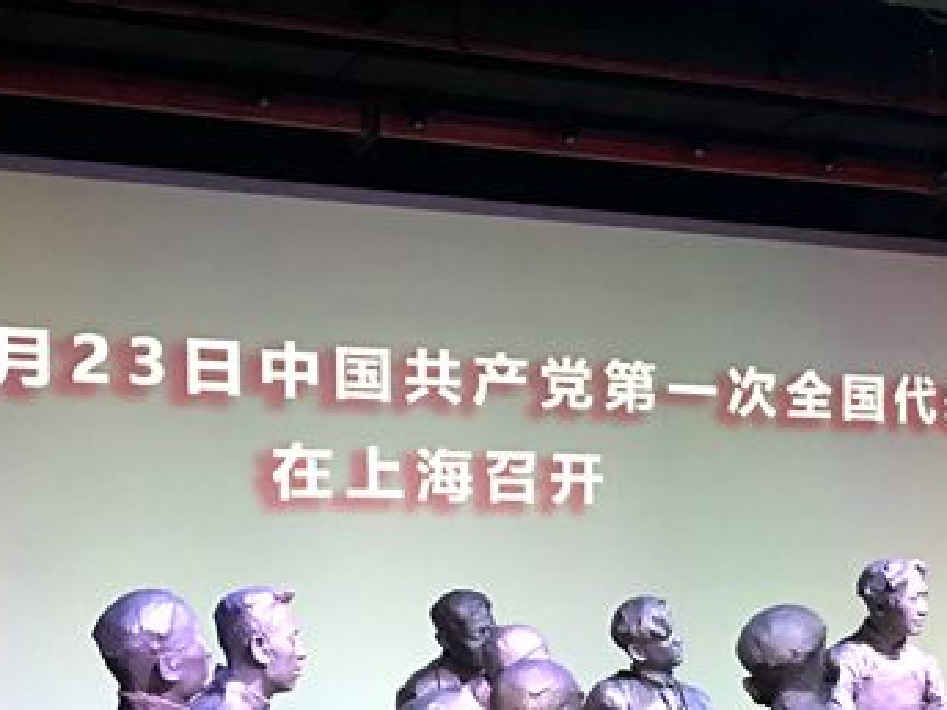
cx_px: 531
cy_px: 599
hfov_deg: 32.7
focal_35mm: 59
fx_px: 1614
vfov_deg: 24.3
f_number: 2.2
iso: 100
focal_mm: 4.15
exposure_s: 1/8
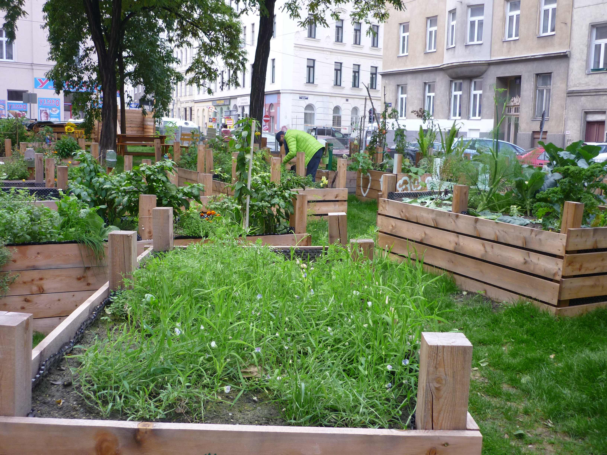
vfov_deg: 39.7
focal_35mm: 36
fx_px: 631
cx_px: 304
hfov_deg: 51.4
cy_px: 228
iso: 125
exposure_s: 1/30
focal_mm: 5.9
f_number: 2.9
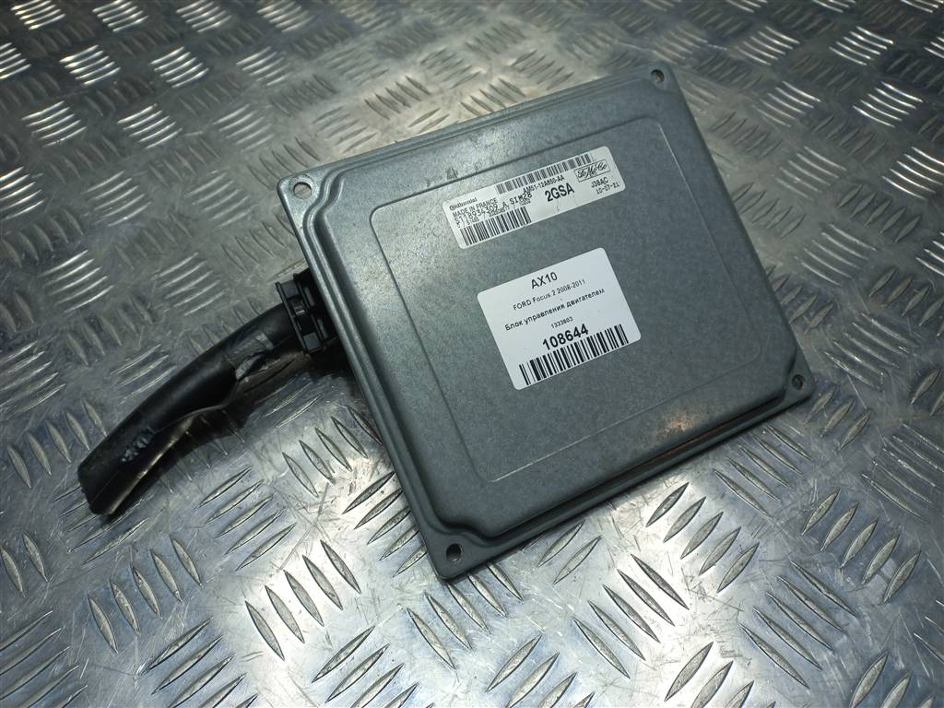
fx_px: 682
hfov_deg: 69.4
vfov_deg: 54.9
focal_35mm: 25
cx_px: 472
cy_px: 354
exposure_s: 1/100
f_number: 1.8
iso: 32
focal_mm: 4.6
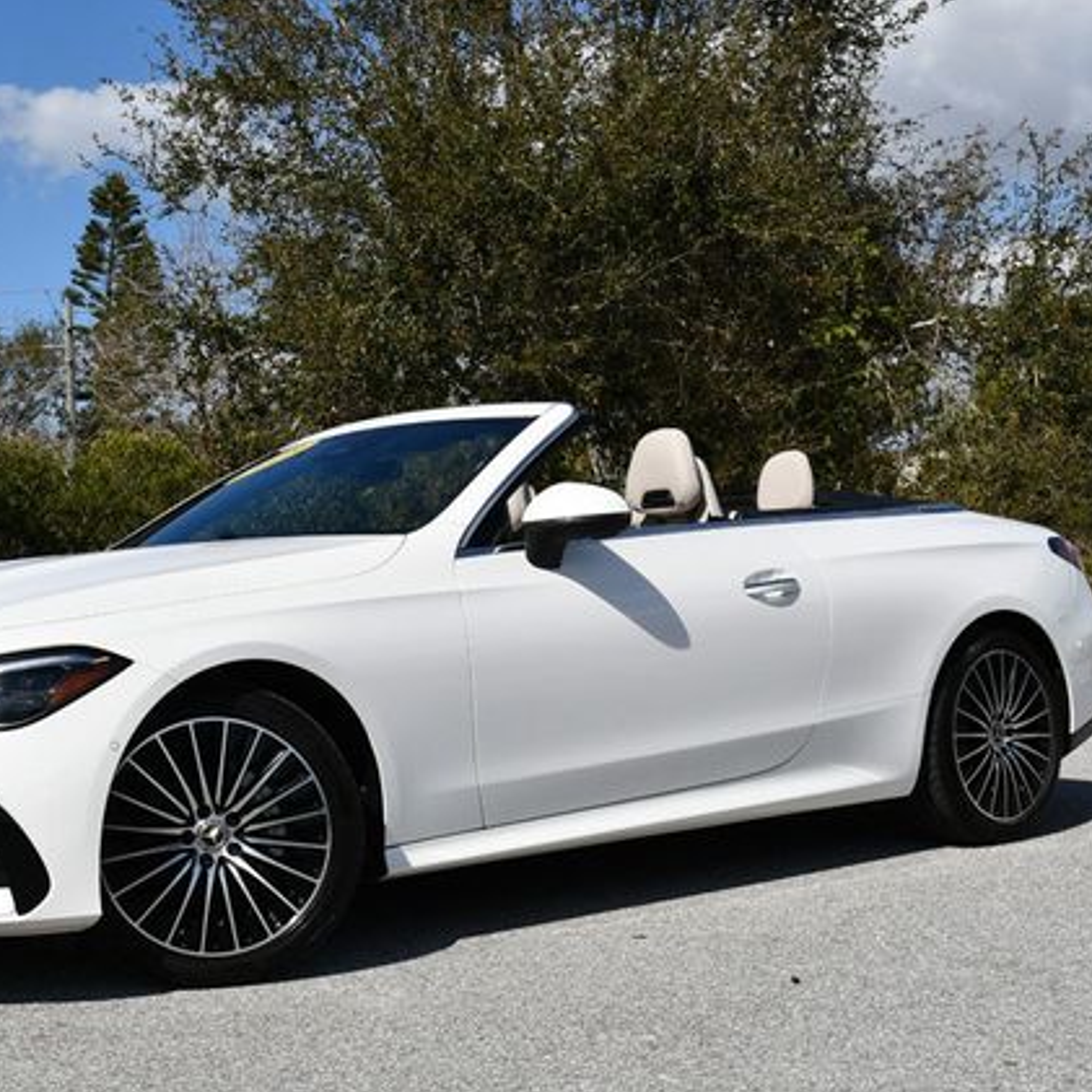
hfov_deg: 27.5
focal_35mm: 62
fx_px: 2213
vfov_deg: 27.7
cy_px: 550
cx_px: 355
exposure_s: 1/400
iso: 100
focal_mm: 24
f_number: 10
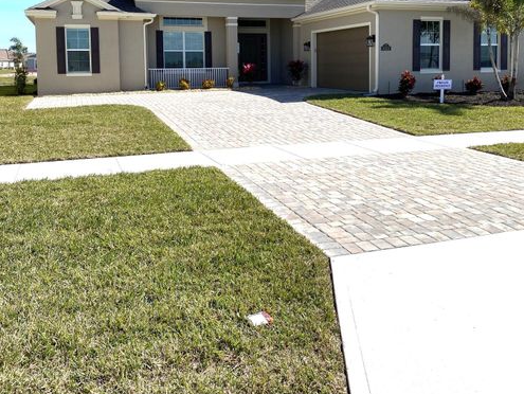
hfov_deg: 52.6
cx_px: 264
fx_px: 530
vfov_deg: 39.5
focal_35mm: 35
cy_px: 94
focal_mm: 4.25
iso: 32
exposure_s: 1/3610
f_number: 1.8
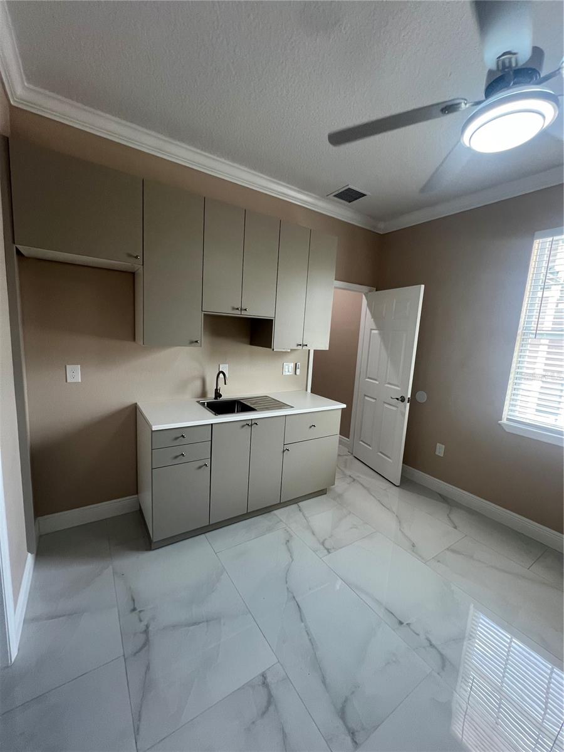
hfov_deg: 89.9
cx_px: 282
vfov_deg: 106.2
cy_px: 376
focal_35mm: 13
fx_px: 282
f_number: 1.8
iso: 160
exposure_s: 1/120
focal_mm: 1.57
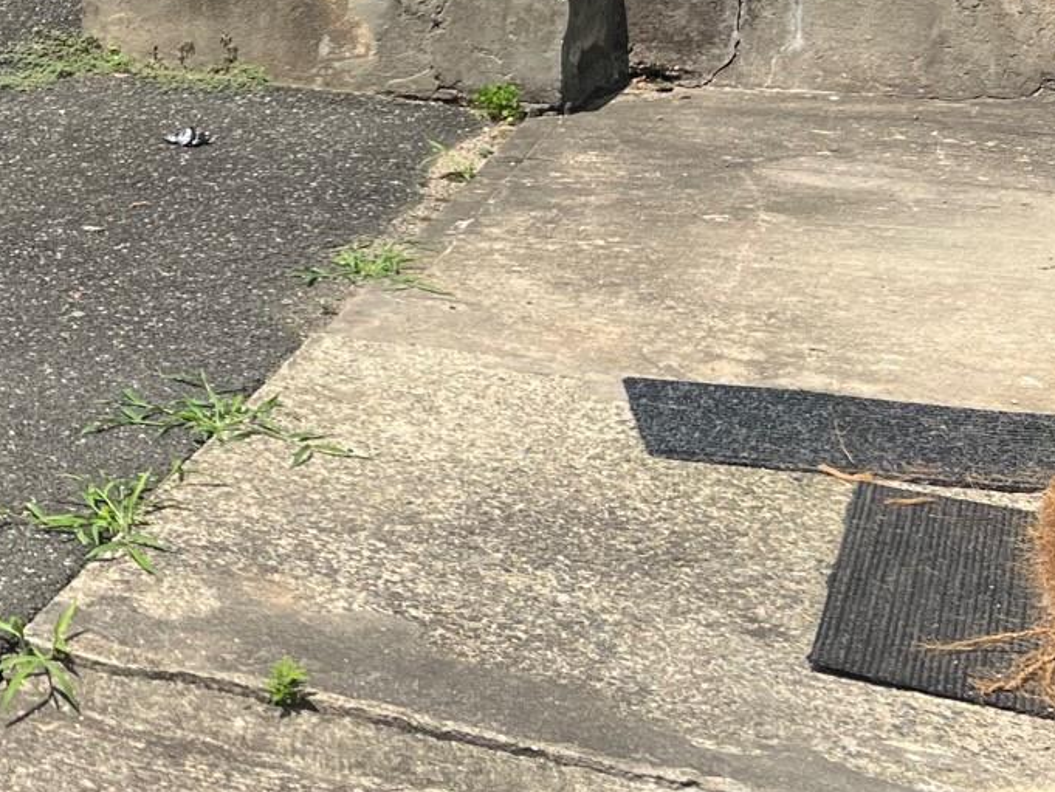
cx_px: -437
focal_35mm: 77
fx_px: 2347
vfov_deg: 19.0
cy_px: 208
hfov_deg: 21.9
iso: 50
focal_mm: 5.7
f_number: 1.5
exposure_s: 1/2762
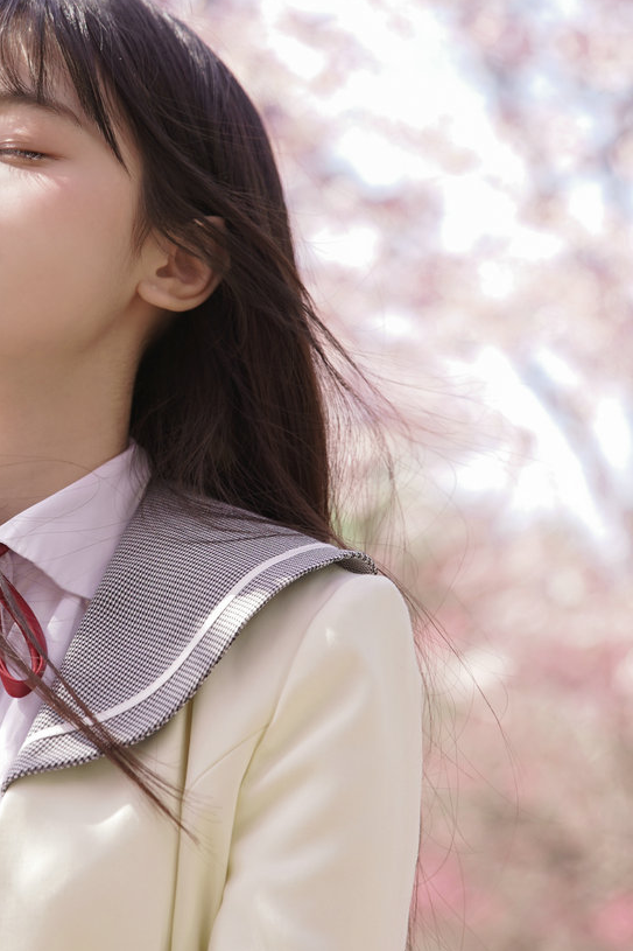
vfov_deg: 17.6
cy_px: 408
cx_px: 150
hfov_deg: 11.8
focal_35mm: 116
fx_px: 3061
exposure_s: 1/200
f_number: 3.5
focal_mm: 70
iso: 100
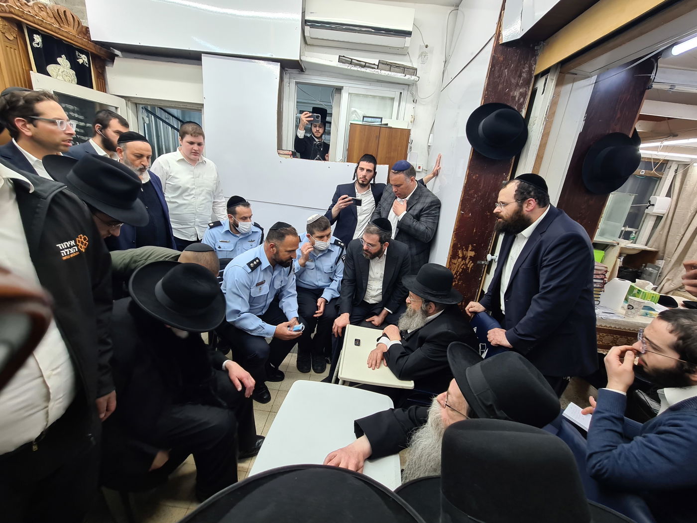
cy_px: 262
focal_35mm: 13
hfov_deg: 106.2
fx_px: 262
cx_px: 348
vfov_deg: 89.9
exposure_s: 1/100
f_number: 2.2
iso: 80
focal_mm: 2.22
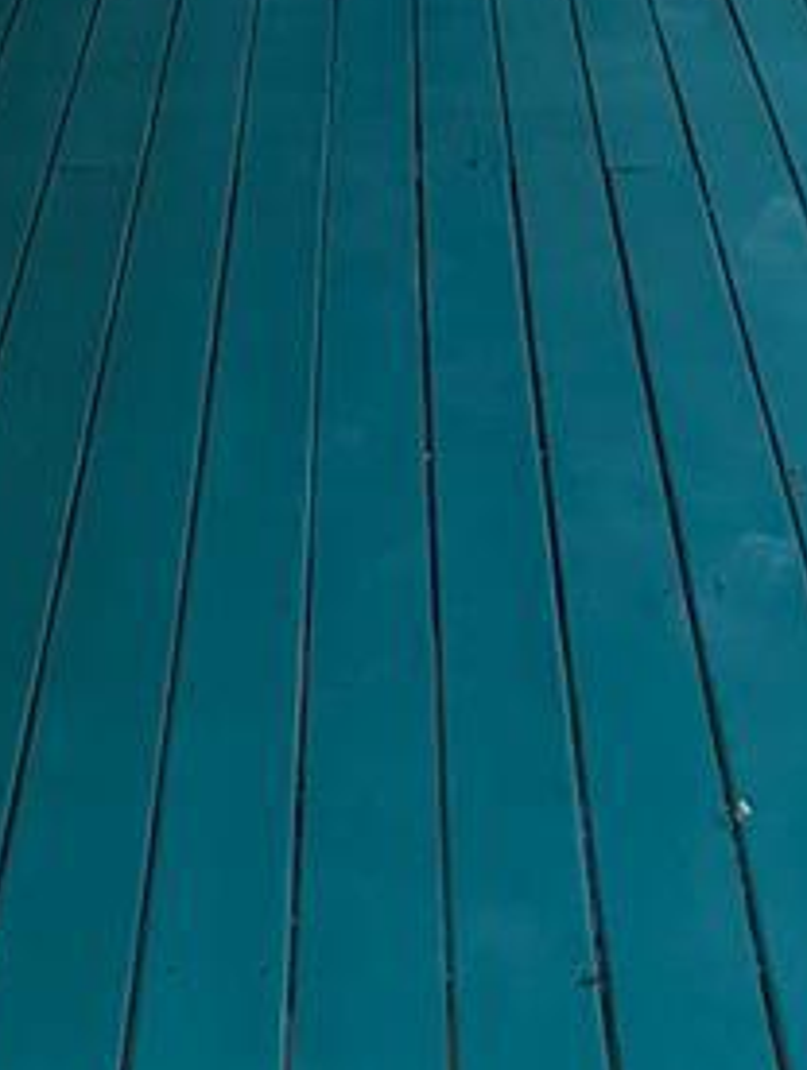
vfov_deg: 20.4
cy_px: -248
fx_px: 2758
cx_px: 516
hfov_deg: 16.6
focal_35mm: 89
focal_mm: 2.35
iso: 37
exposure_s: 1/419
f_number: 2.2
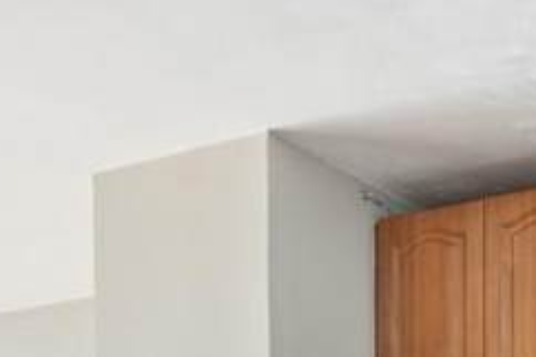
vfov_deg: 16.4
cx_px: 532
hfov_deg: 26.0
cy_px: 570
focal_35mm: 74
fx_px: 1101
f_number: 8
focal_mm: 14
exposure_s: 1/80
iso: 400
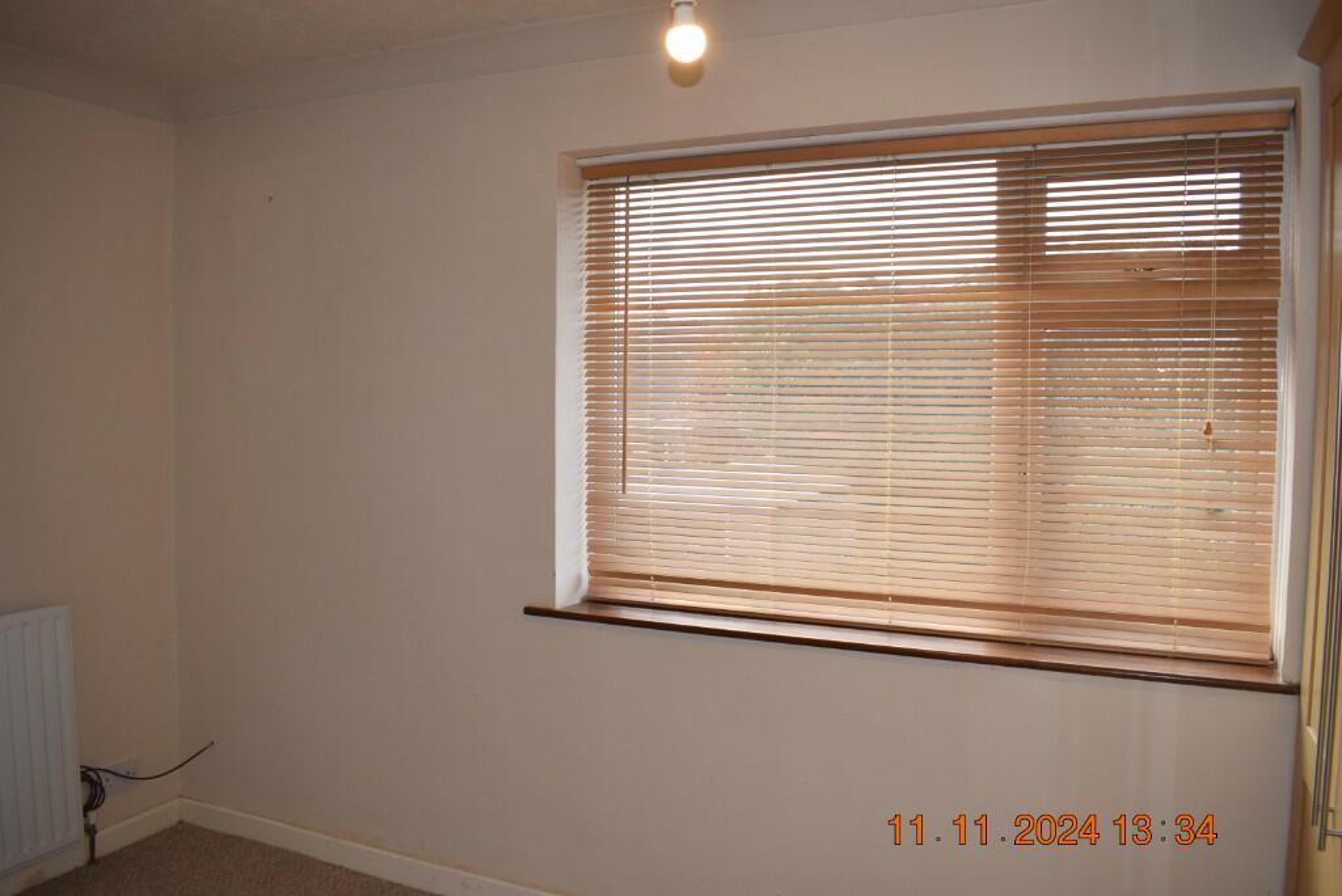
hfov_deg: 67.4
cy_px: 448
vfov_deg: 48.0
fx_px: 1007
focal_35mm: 27
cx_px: 671
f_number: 5.6
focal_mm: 18
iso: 560
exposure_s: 1/125
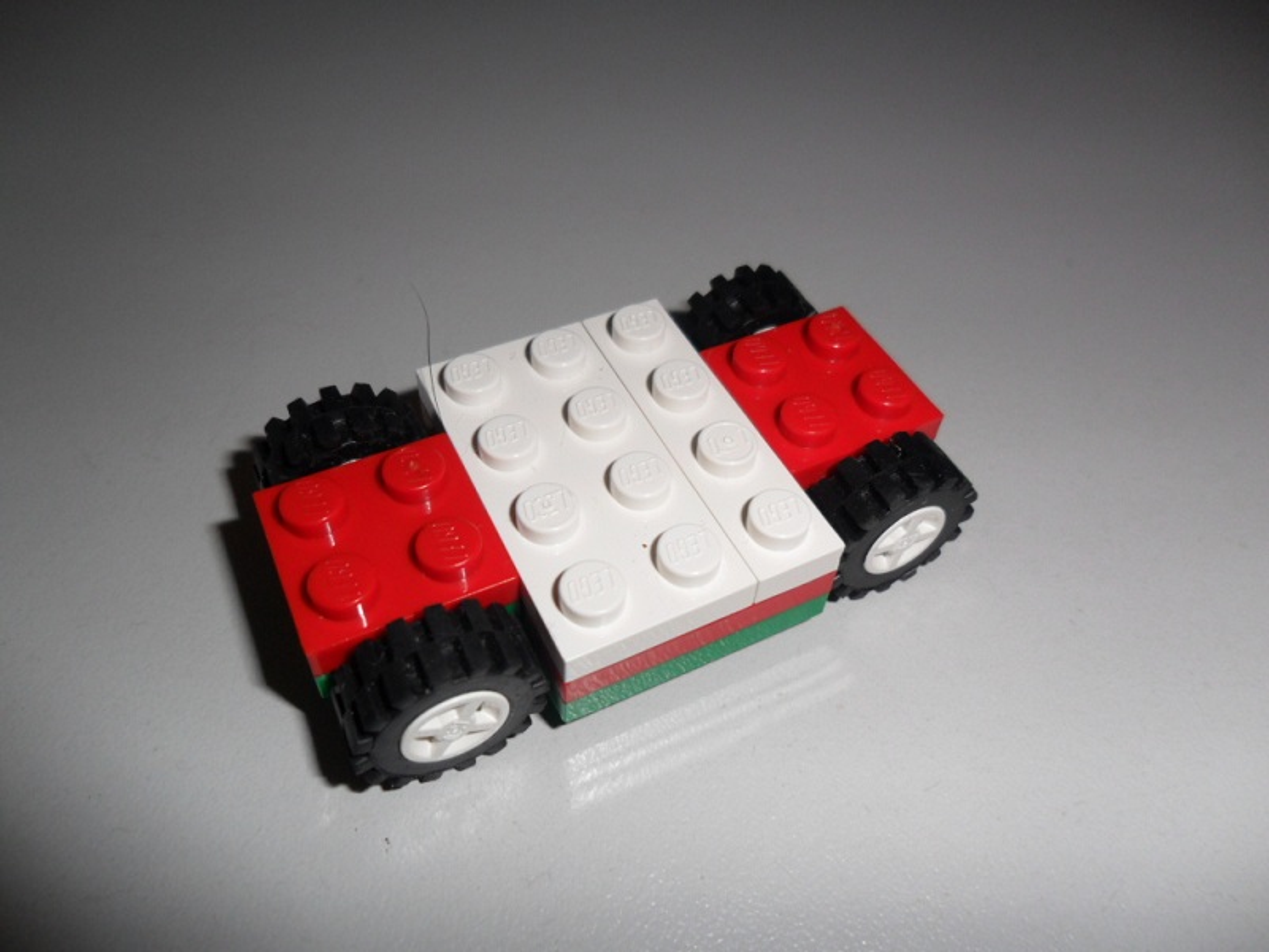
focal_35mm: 27
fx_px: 990
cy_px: 476
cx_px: 634
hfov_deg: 65.3
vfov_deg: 51.4
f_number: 8.9
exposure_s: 1/45
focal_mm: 4.9
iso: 100
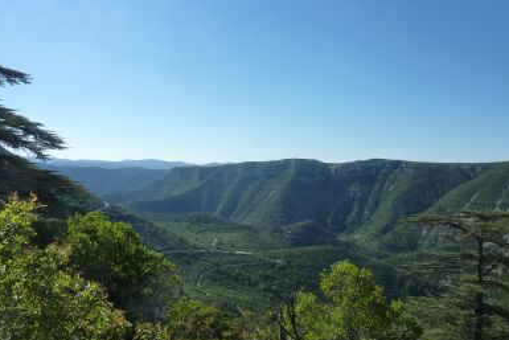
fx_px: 382
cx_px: 259
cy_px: 177
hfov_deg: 67.4
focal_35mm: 27
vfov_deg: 48.0
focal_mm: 4.1
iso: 125
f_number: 5
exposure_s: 1/500
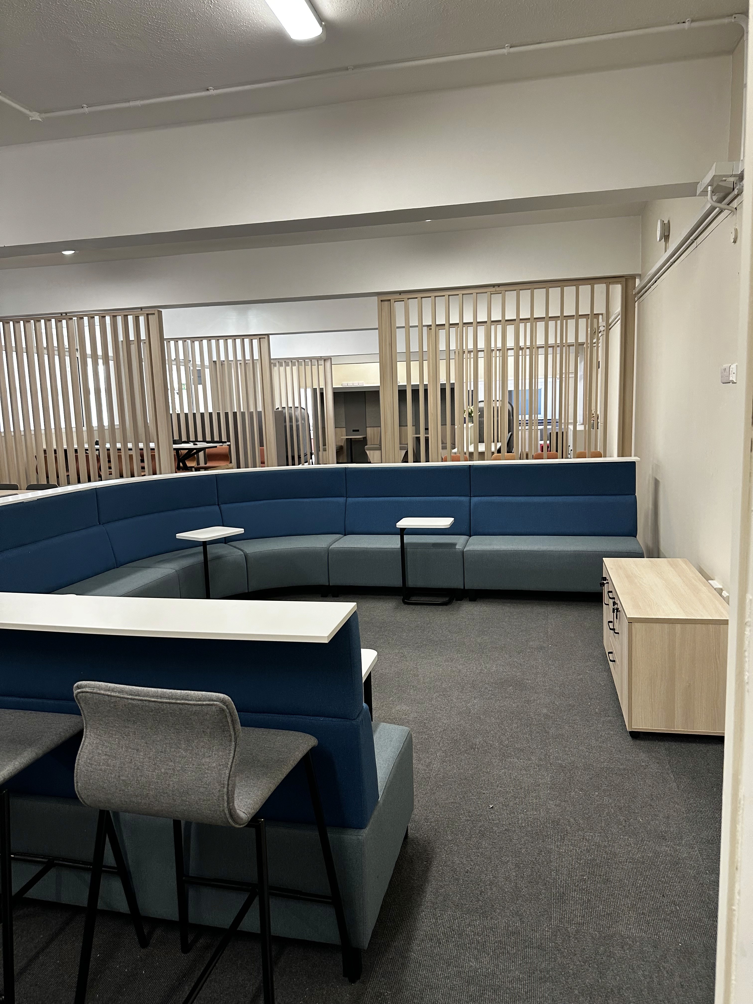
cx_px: 376
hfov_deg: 56.8
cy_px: 502
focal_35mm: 24
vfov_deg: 71.6
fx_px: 696
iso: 200
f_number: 1.78
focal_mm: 6.86
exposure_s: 1/100
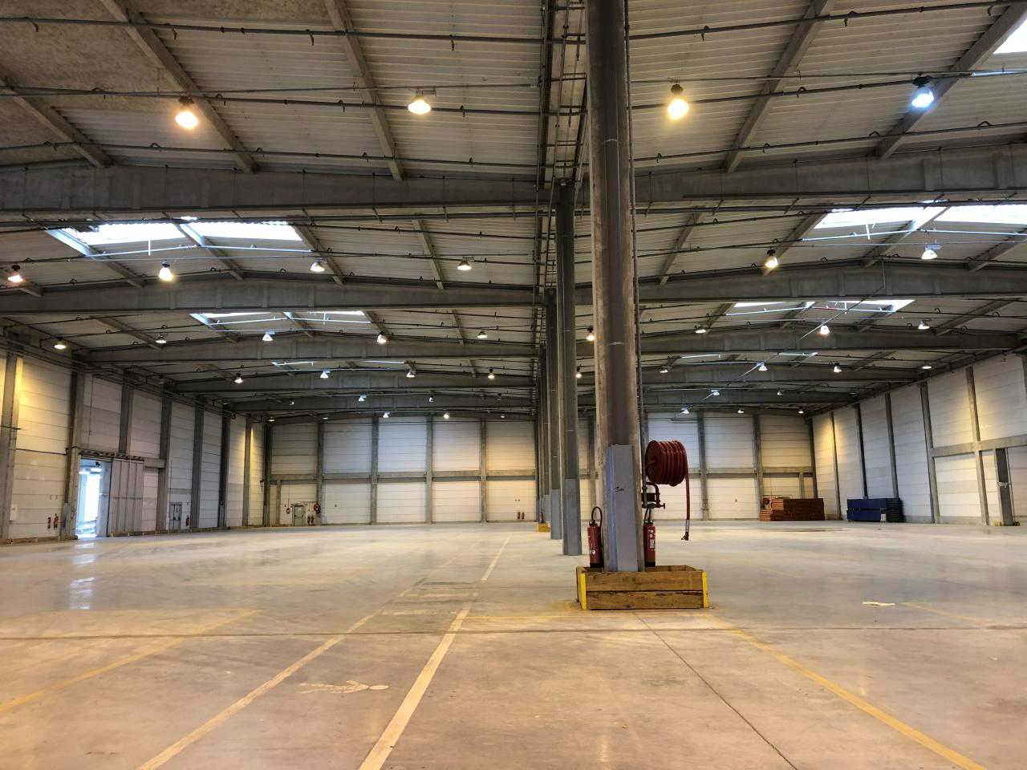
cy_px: 385
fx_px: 831
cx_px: 514
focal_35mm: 28
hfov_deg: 63.4
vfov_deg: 49.7
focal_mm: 3.99
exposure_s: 1/20
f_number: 1.8
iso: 40
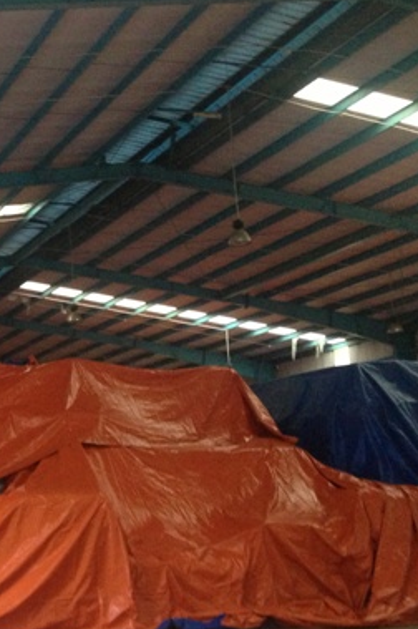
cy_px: 382
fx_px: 1012
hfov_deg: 21.7
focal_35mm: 58
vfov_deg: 34.4
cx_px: -76
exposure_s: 1/15
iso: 400
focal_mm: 4.13
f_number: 2.4
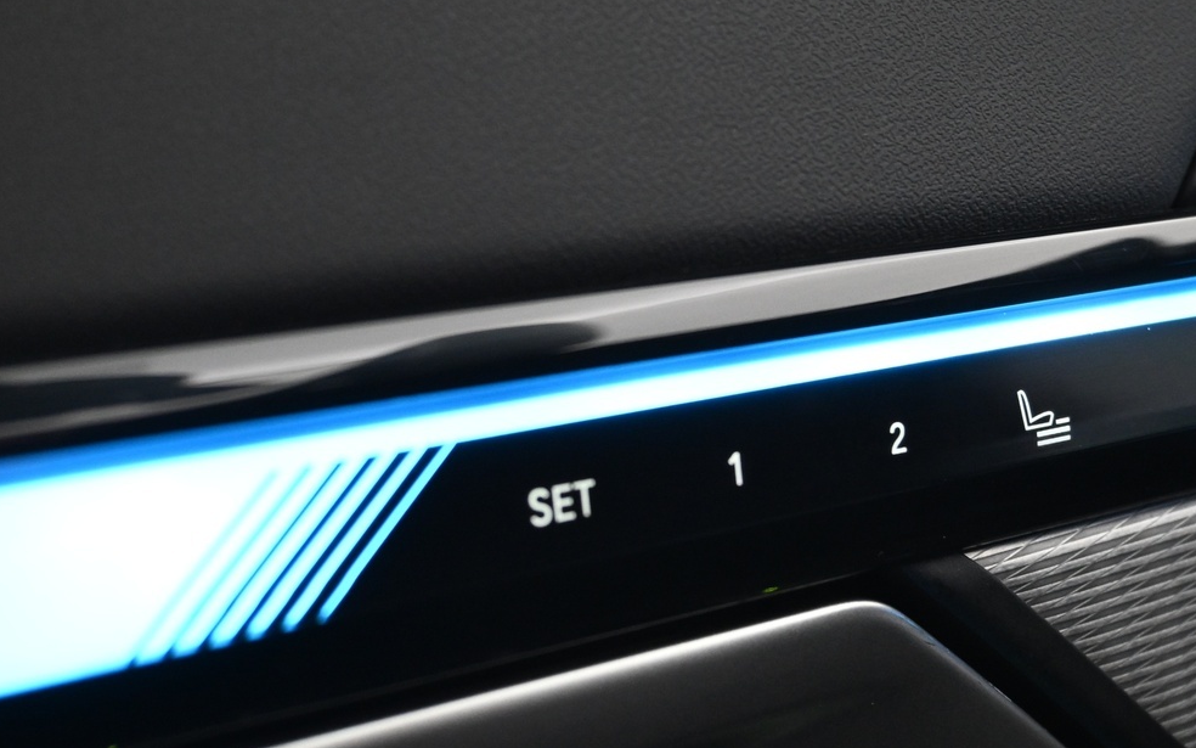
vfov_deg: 24.5
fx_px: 1722
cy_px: 371
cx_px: 728
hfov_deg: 38.1
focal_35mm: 53
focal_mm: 21
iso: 1600
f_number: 4
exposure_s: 1/15
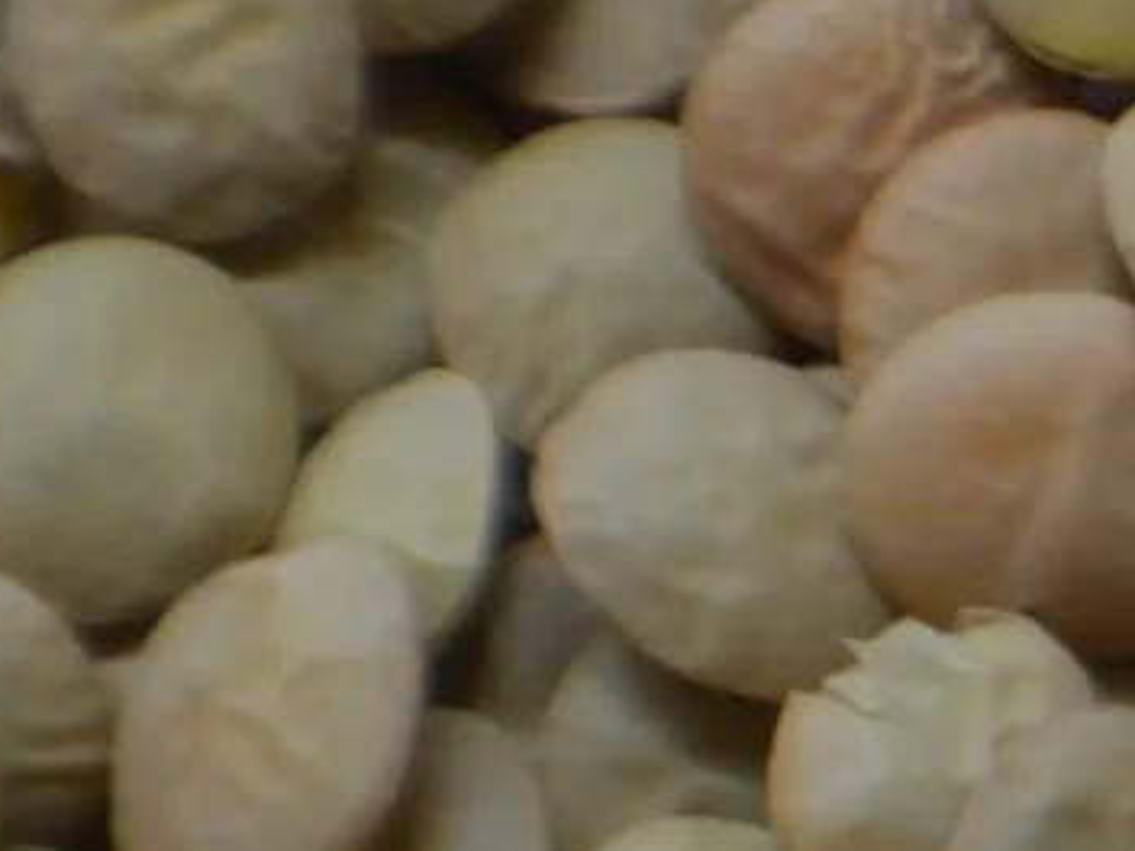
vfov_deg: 2.6
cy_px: 1834
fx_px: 18902
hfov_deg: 3.3
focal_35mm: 576
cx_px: 3821
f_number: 5.6
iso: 450
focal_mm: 55
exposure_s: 1/60
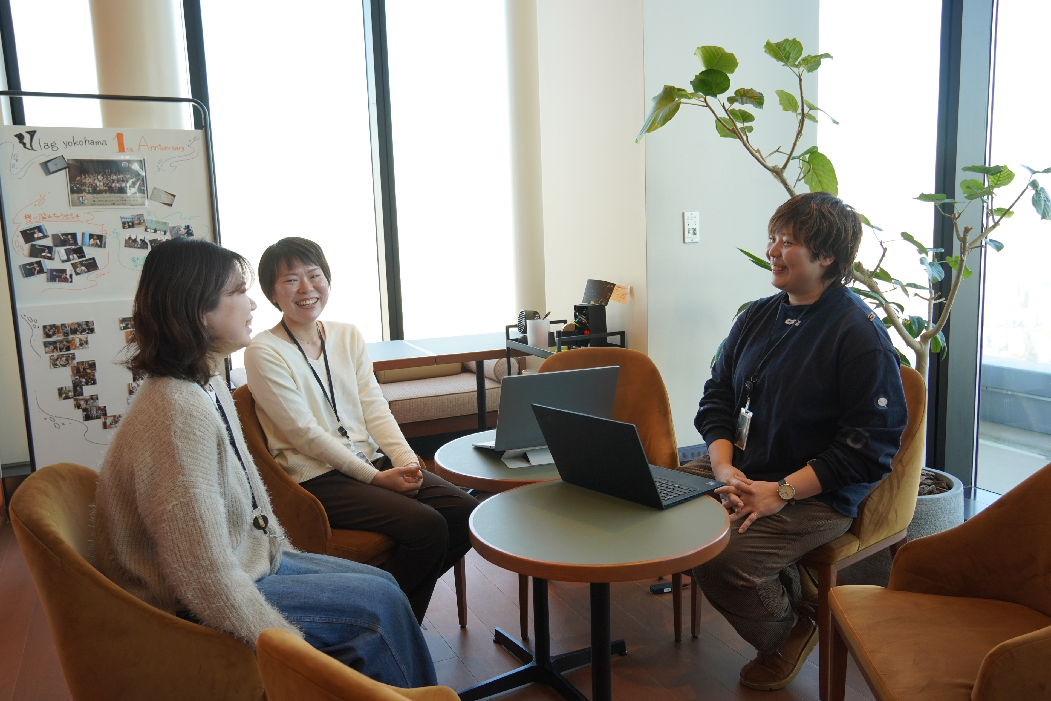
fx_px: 876
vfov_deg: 43.6
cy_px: 350
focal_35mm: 30
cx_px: 526
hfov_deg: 61.9
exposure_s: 1/160
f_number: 4
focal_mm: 20
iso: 320
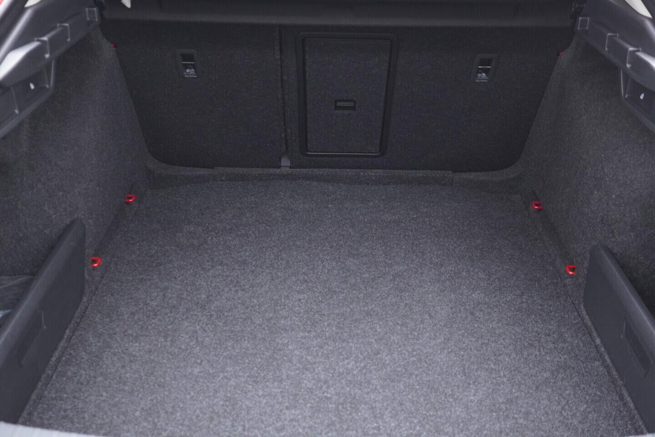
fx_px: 655
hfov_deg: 53.1
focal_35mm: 36
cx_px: 328
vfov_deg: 36.9
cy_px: 218
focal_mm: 24
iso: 1000
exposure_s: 1/40
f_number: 2.8
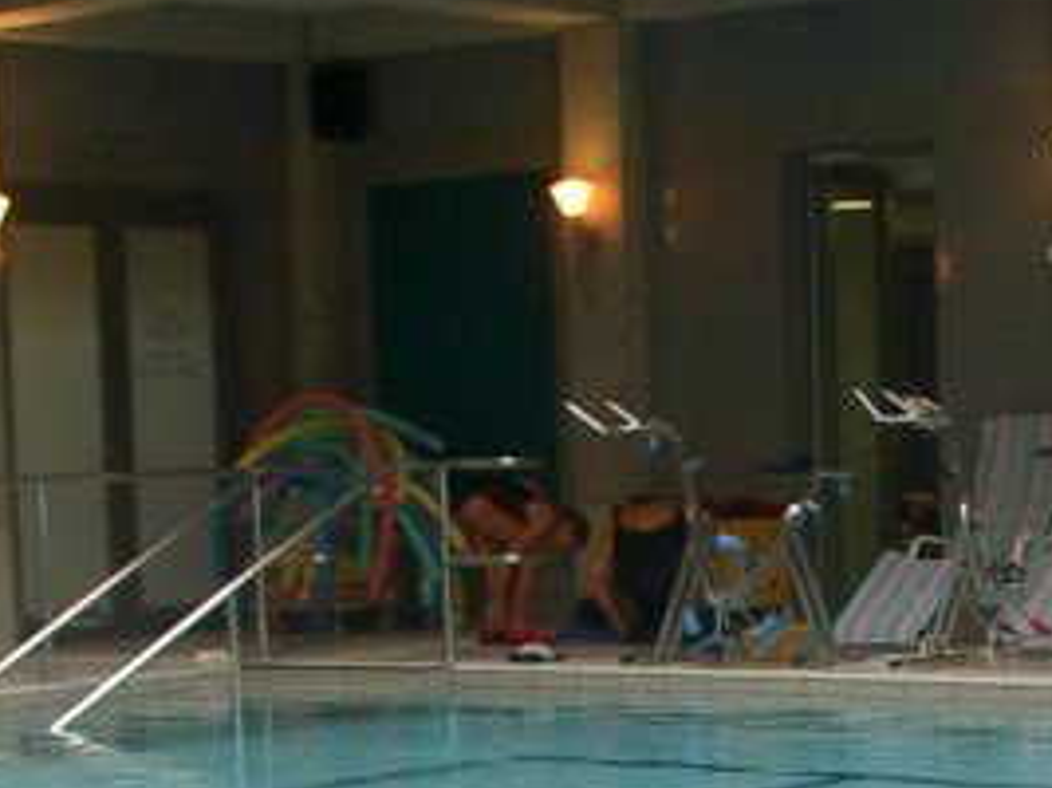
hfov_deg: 18.4
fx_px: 3190
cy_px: 1056
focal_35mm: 105
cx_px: 934
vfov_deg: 13.5
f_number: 2.6
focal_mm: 5.8
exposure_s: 1/40
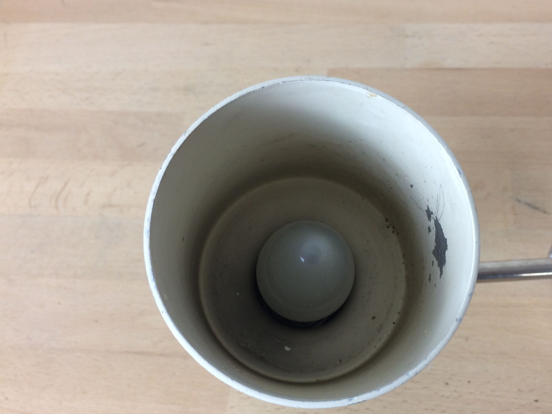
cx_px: 337
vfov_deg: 37.6
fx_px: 606
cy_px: 244
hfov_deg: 48.6
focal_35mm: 38
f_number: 2.2
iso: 50
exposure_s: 1/33
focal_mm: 4.15
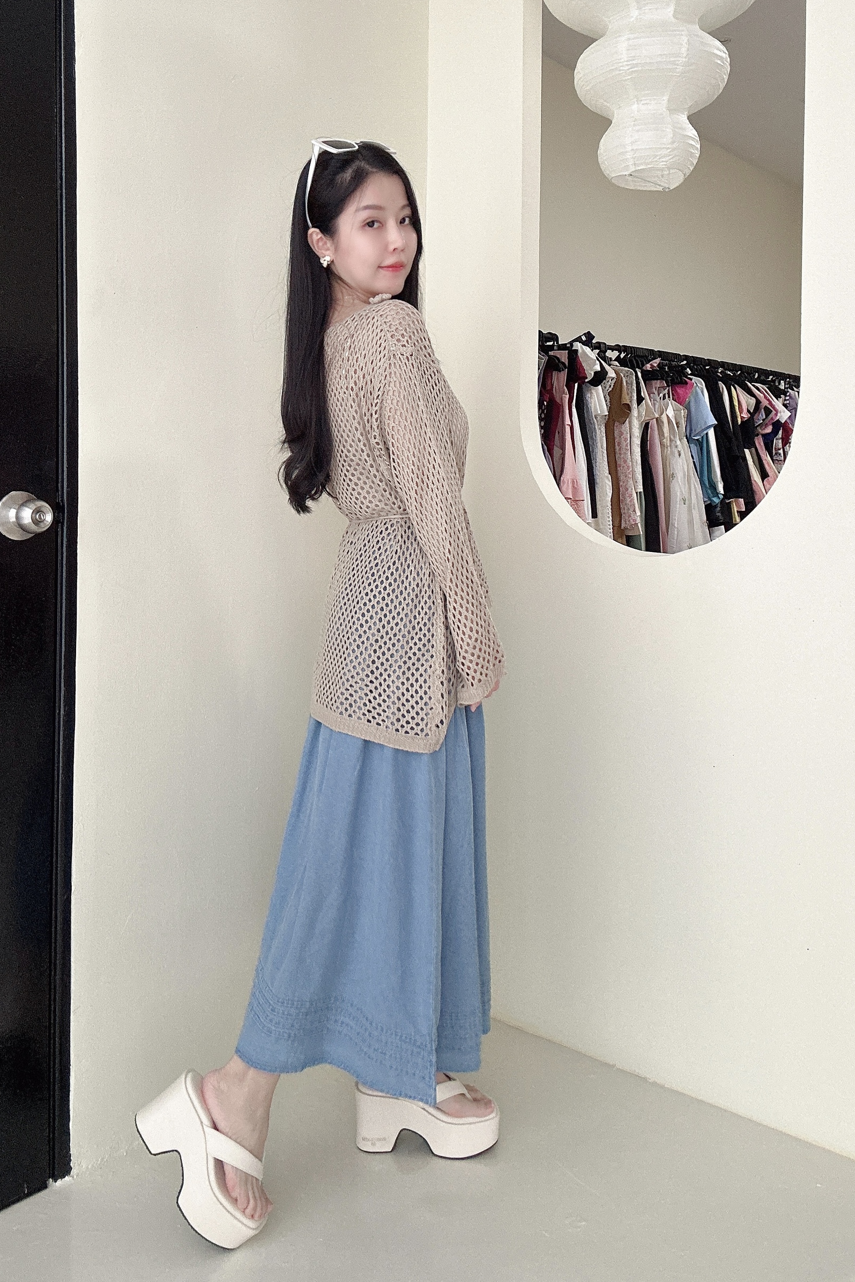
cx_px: 382
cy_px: 642
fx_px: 855
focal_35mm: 24
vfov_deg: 73.7
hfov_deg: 53.0
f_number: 1.9
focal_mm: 2.69
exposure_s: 1/60
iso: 100
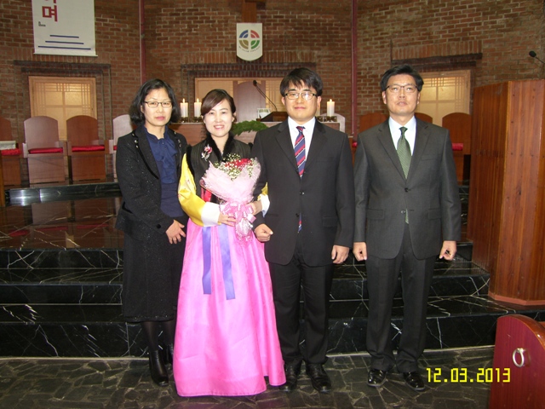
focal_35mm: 28
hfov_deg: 63.4
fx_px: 441
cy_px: 204
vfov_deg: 49.7
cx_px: 272
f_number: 2.2
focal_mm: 7.4
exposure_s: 1/30
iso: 64
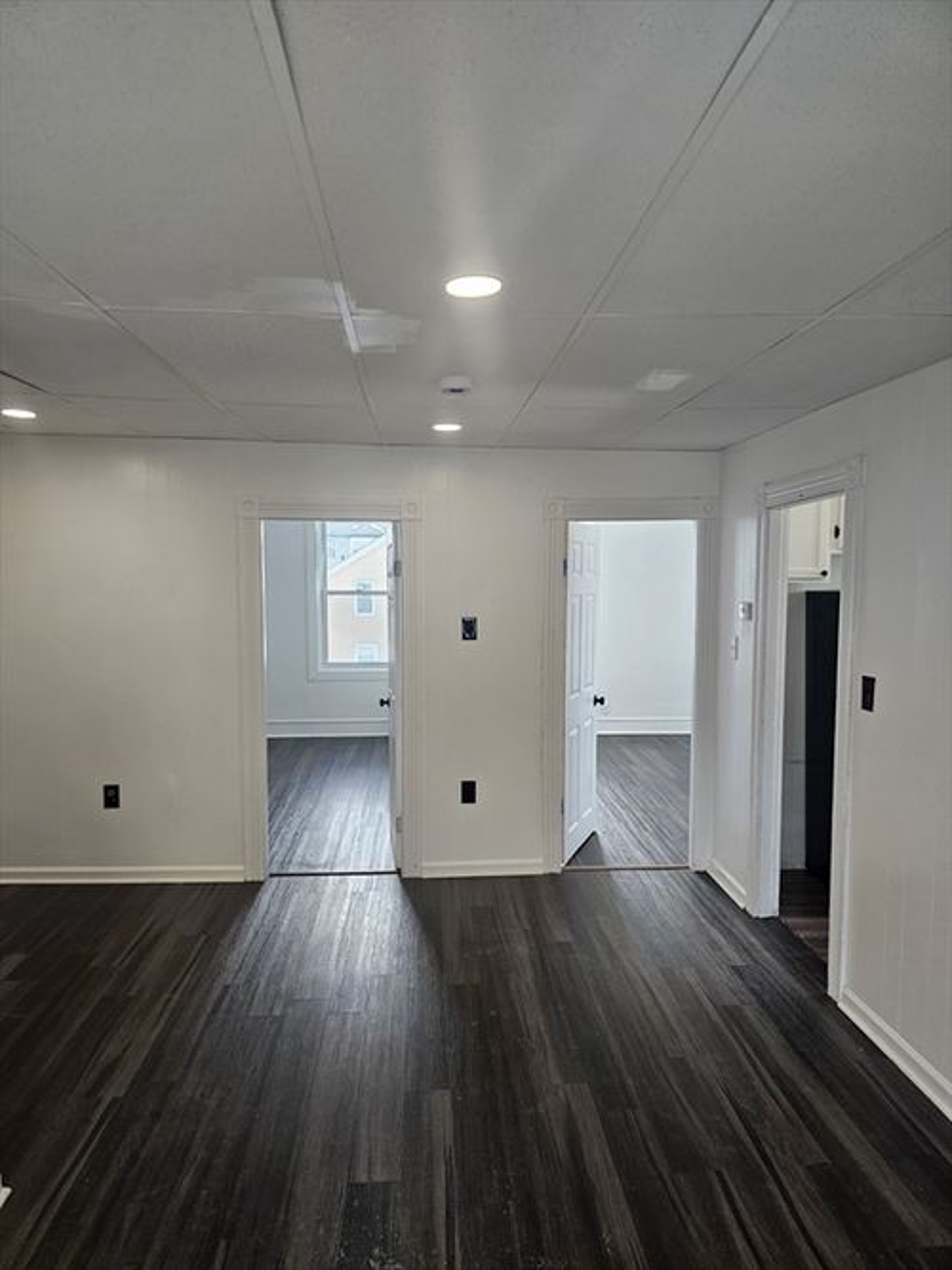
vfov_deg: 73.9
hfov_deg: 58.9
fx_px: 844
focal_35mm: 23
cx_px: 476
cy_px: 635
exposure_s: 1/120
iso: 100
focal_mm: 6.3
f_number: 1.7
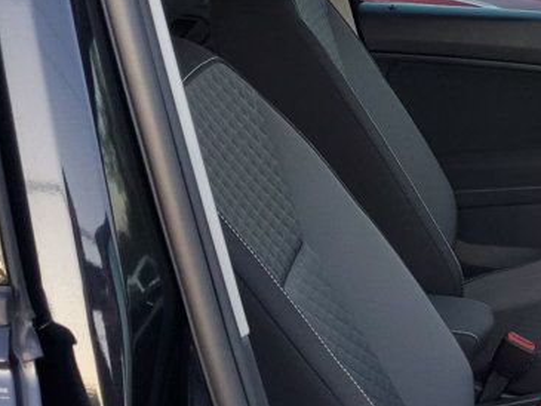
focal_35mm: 73
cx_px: 627
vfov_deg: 20.1
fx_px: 1141
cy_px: 277
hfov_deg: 24.5
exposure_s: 1/40
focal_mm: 4.3
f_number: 1.5
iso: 200
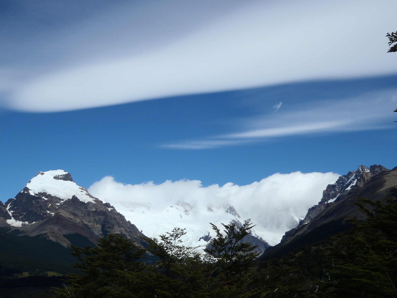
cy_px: 149
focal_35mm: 36
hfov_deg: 51.4
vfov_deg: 39.7
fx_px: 413
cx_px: 198
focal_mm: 6.53
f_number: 6.3
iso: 64
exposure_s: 1/400
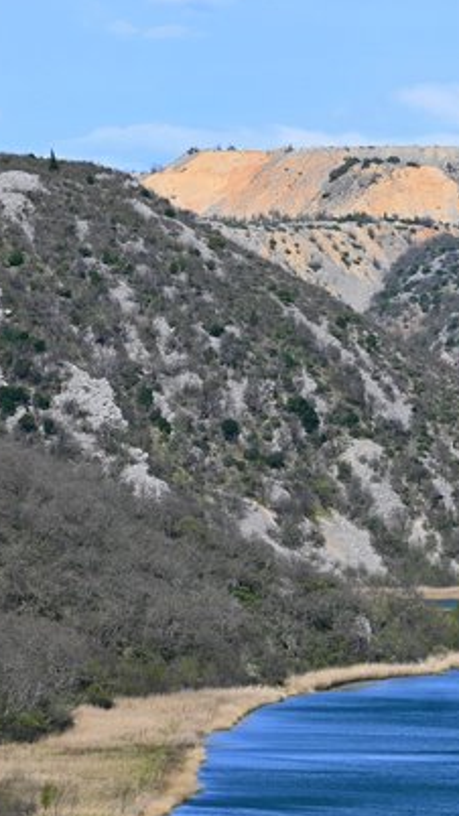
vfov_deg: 6.3
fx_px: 7446
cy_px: 487
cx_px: 457
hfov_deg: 3.5
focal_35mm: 344
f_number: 7.1
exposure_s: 1/400
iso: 100
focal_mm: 110
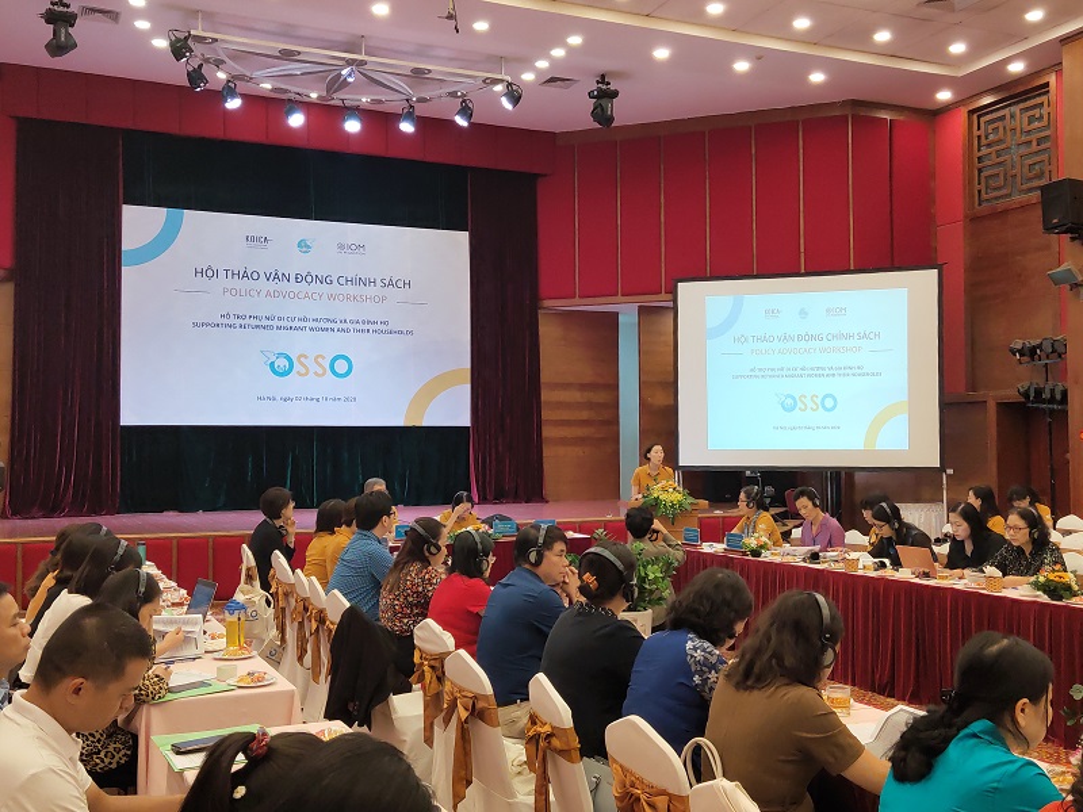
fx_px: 782
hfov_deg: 69.4
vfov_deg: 54.9
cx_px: 542
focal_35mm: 25
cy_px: 406
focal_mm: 4.71
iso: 111
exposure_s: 1/100
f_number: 1.7
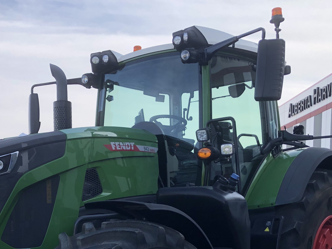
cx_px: 104
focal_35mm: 59
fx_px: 566
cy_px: 251
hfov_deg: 32.4
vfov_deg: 23.7
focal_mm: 3.99
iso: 20
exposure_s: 1/774
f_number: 1.8
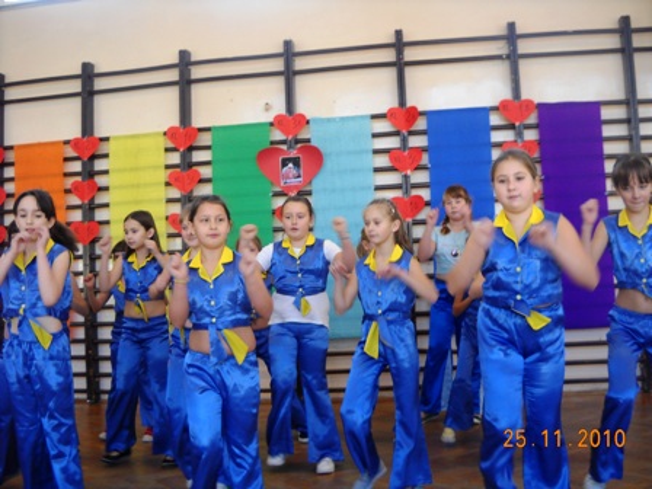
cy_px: 244
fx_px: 772
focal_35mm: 41
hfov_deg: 45.8
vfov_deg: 35.1
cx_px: 326
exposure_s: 1/60
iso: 118
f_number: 3.1
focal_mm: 6.72
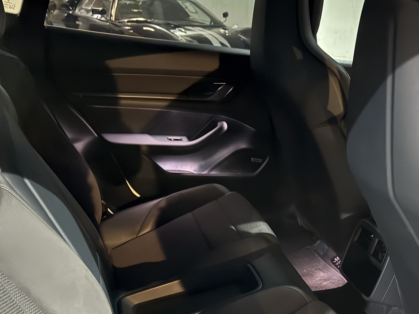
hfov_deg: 44.2
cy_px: 202
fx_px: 496
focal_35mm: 41
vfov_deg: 34.9
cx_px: 315
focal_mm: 6.76
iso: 1600
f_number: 1.78
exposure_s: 1/20
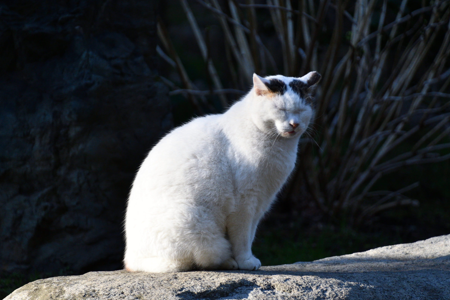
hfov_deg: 4.3
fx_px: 5950
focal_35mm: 476
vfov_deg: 2.9
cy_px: 158
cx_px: 225
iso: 800
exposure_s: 1/1250
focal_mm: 300
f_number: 6.3
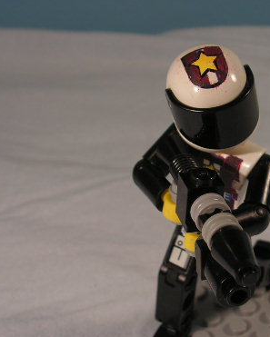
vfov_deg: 25.6
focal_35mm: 74
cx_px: 224
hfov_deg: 20.4
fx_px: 739
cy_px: 217
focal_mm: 7.4
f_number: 3.2
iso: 64
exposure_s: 1/60
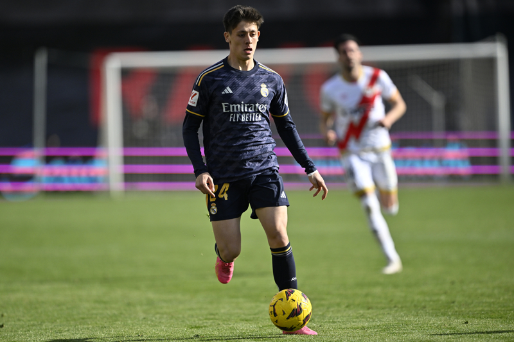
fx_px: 5710
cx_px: 257
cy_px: 171
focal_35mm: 400
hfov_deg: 5.2
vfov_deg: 3.4
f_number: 2.8
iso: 800
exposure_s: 1/13000
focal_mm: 400
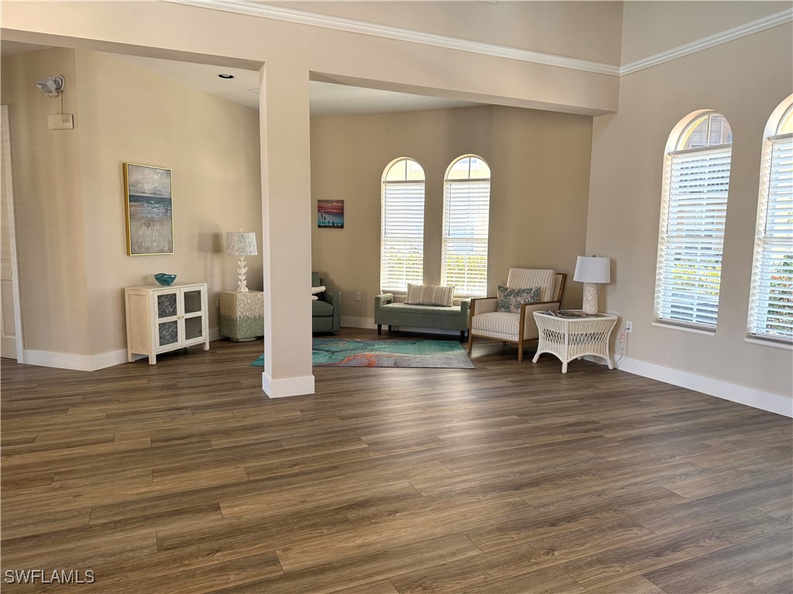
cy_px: 297
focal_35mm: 24
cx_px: 396
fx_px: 550
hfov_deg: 71.6
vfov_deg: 56.8
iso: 160
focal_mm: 6.76
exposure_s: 1/140
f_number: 1.78
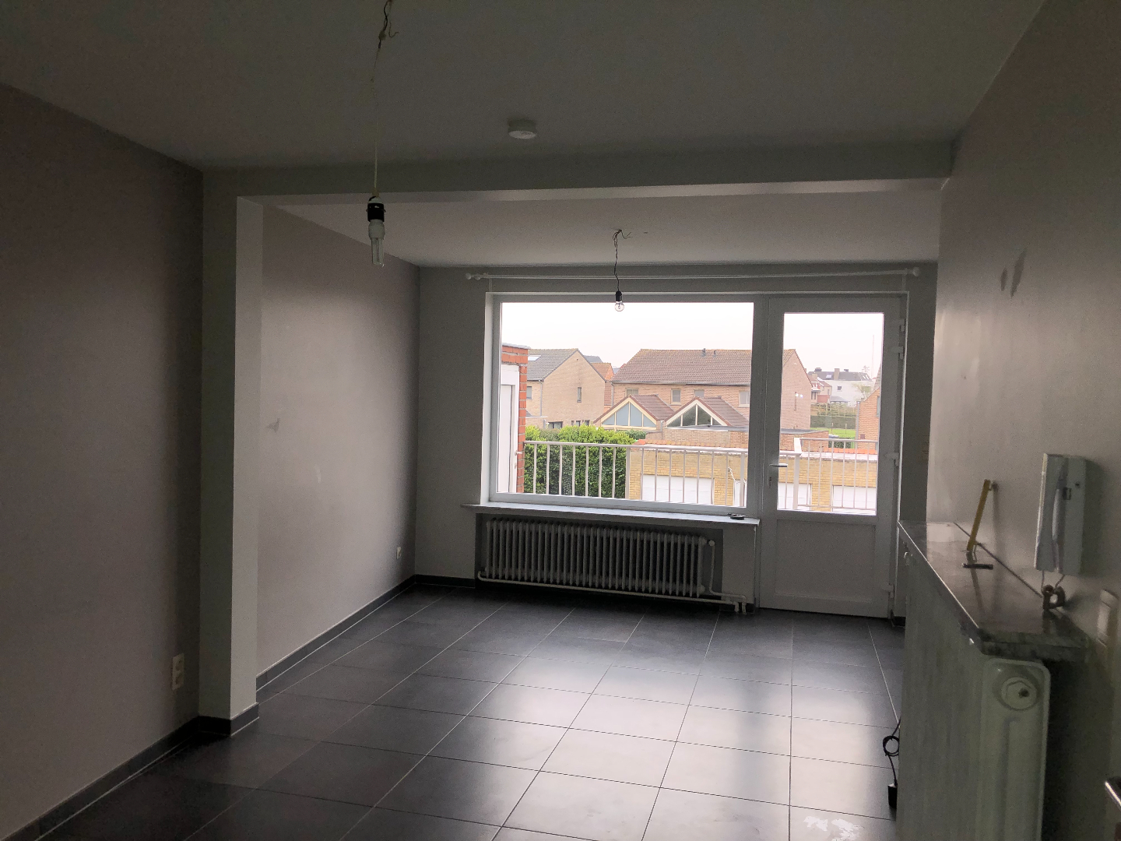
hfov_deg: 63.4
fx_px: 907
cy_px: 420
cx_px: 560
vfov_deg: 49.7
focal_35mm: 28
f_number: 1.8
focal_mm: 3.99
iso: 20
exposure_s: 1/183
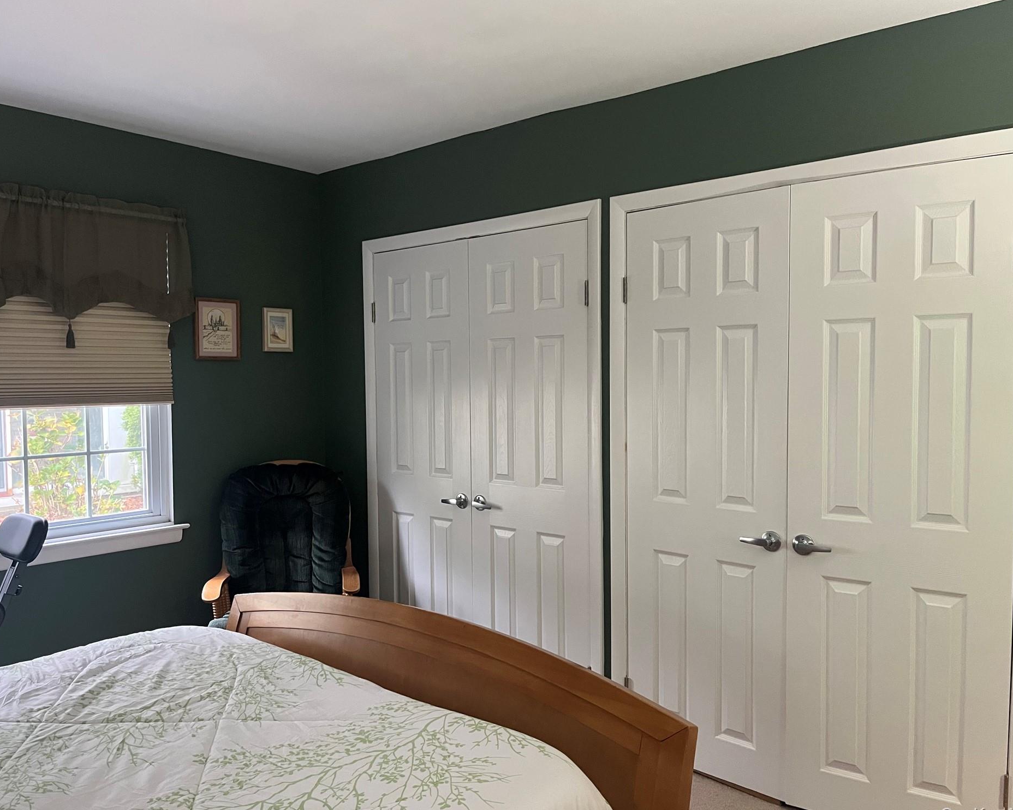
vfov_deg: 51.5
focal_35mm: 28
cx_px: 492
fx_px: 840
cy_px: 409
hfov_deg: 62.2
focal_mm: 5.1
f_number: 1.6
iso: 500
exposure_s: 1/48
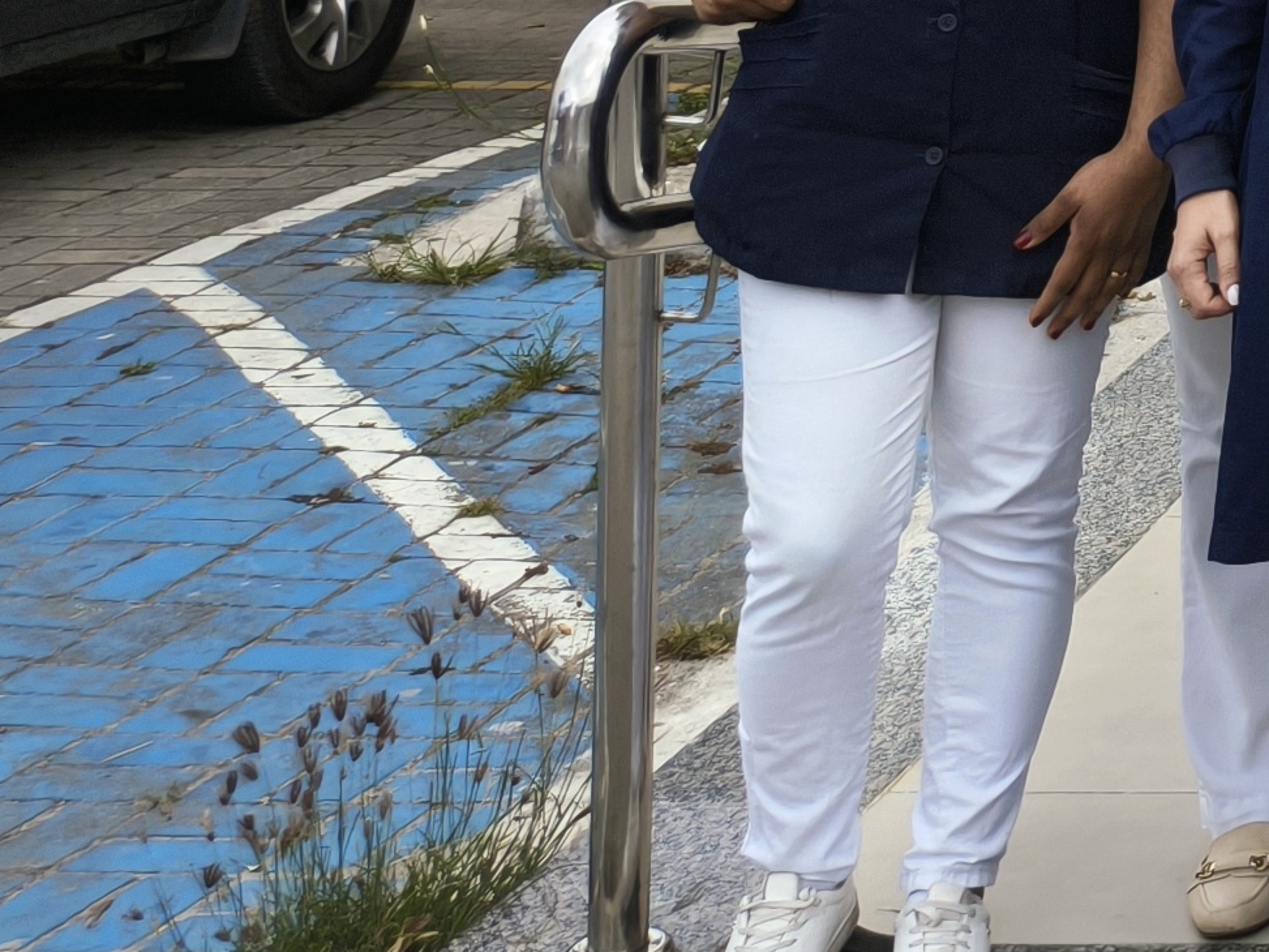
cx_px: 2550
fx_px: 3703
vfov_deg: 13.3
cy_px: -712
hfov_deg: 15.5
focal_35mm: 101
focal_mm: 5.56
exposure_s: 1/900
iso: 101
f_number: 1.8
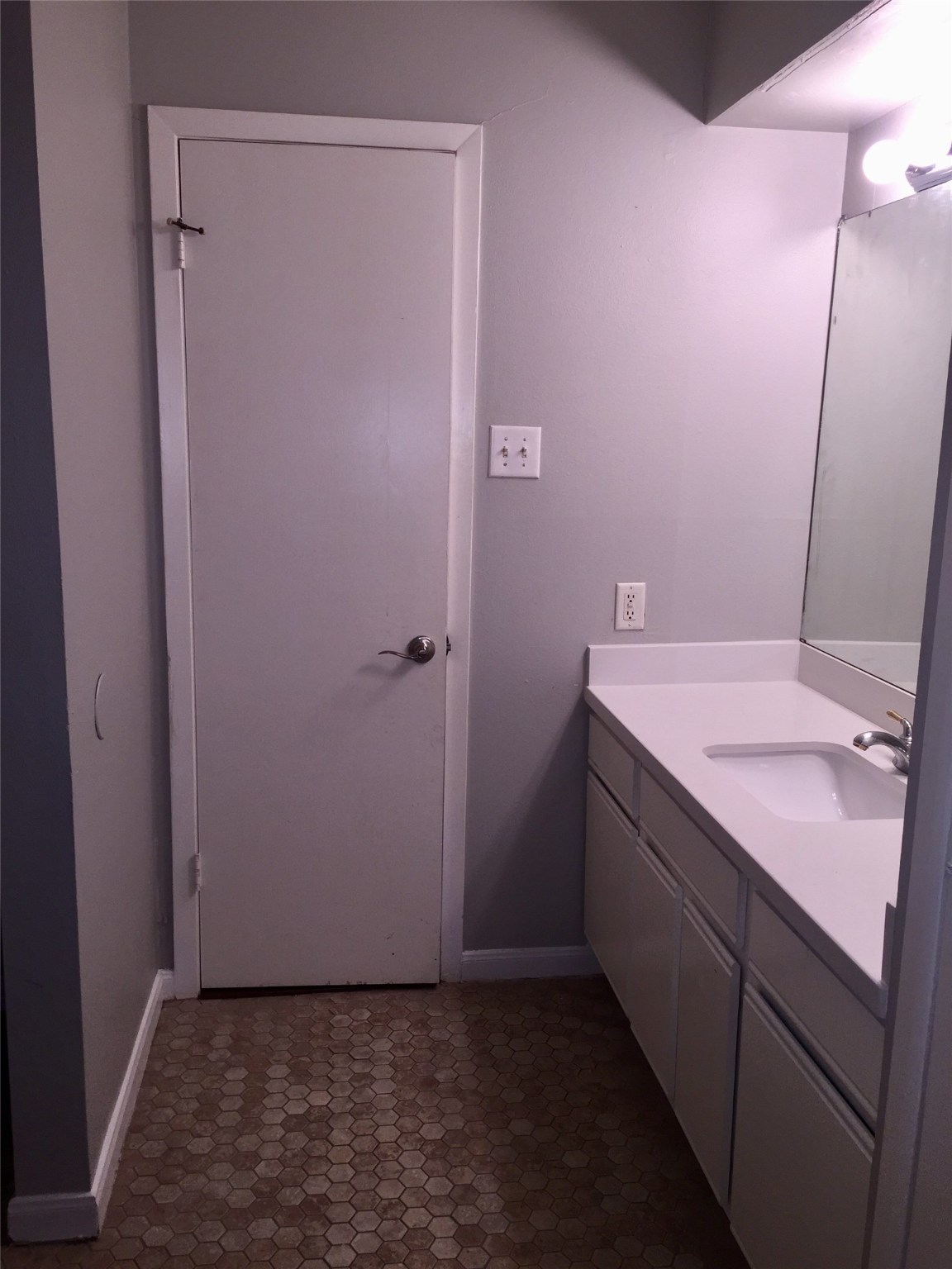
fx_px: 1063
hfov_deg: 48.2
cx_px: 476
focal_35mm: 29
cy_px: 634
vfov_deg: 61.7
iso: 32
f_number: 2.2
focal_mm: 4.15
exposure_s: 1/30
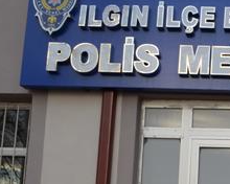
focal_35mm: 90
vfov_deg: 17.0
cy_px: 144
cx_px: 278
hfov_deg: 19.9
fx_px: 613
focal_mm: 22
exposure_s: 1/180
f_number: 6.7
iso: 200
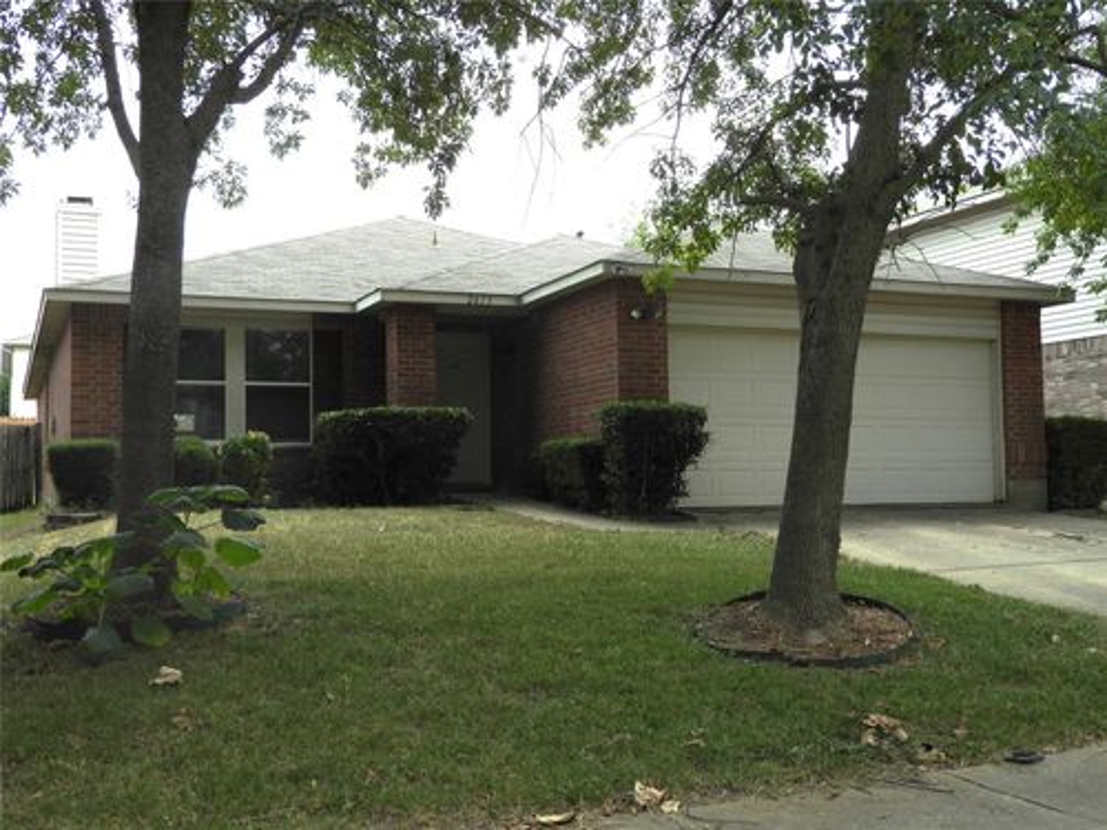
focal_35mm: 40
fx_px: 1279
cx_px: 554
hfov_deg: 46.8
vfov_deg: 36.0
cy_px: 415
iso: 100
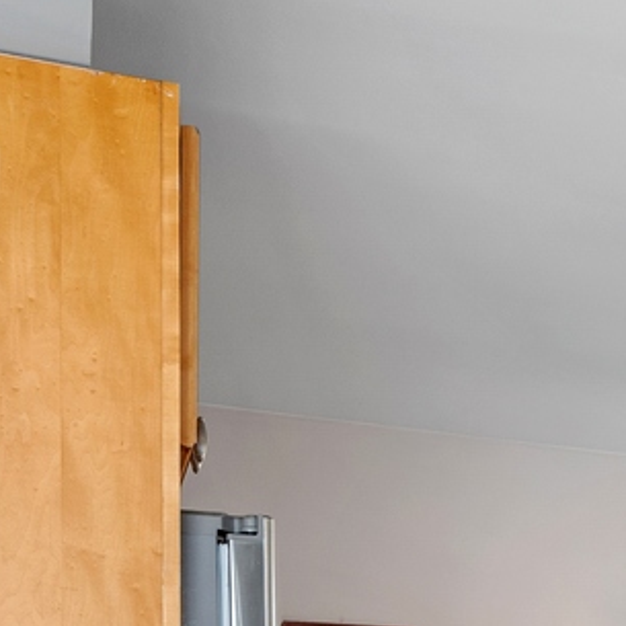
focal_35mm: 88
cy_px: 872
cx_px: 1212
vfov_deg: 18.0
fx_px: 1806
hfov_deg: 15.9
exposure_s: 1
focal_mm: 19.5
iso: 200
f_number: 8
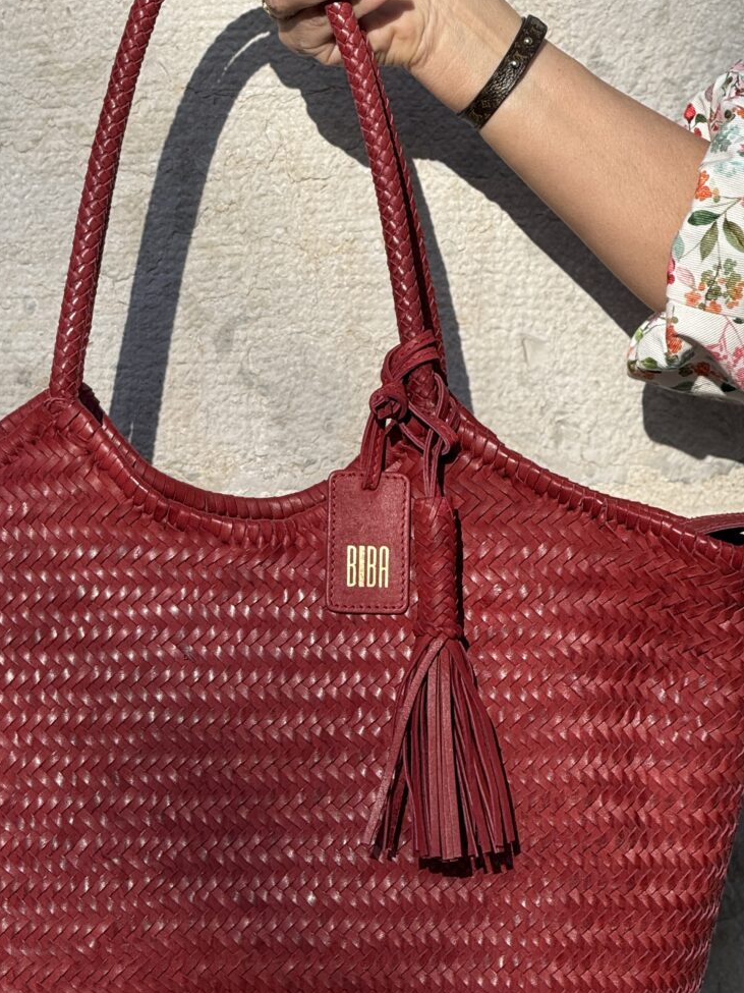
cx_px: 254
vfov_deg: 10.5
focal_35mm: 189
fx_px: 5417
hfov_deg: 7.9
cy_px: 515
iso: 50
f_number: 2.8
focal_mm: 15.66
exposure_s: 1/1342
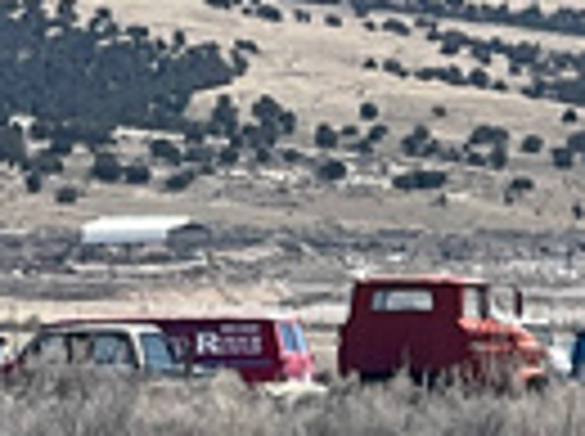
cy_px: 1465
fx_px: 8519
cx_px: 184
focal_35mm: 505
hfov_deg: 3.9
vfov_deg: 2.9
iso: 32
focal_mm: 7.5
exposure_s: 1/1393
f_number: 2.2
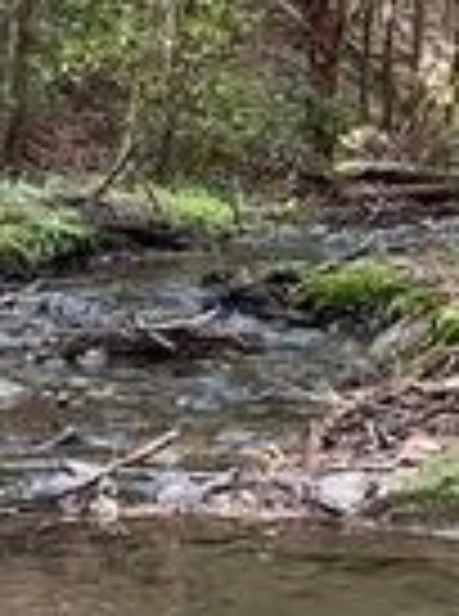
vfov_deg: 15.4
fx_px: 2256
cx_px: 36
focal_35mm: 127
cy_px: 79
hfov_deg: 11.5
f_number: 1.6
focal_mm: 5.1
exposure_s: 1/60
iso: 250
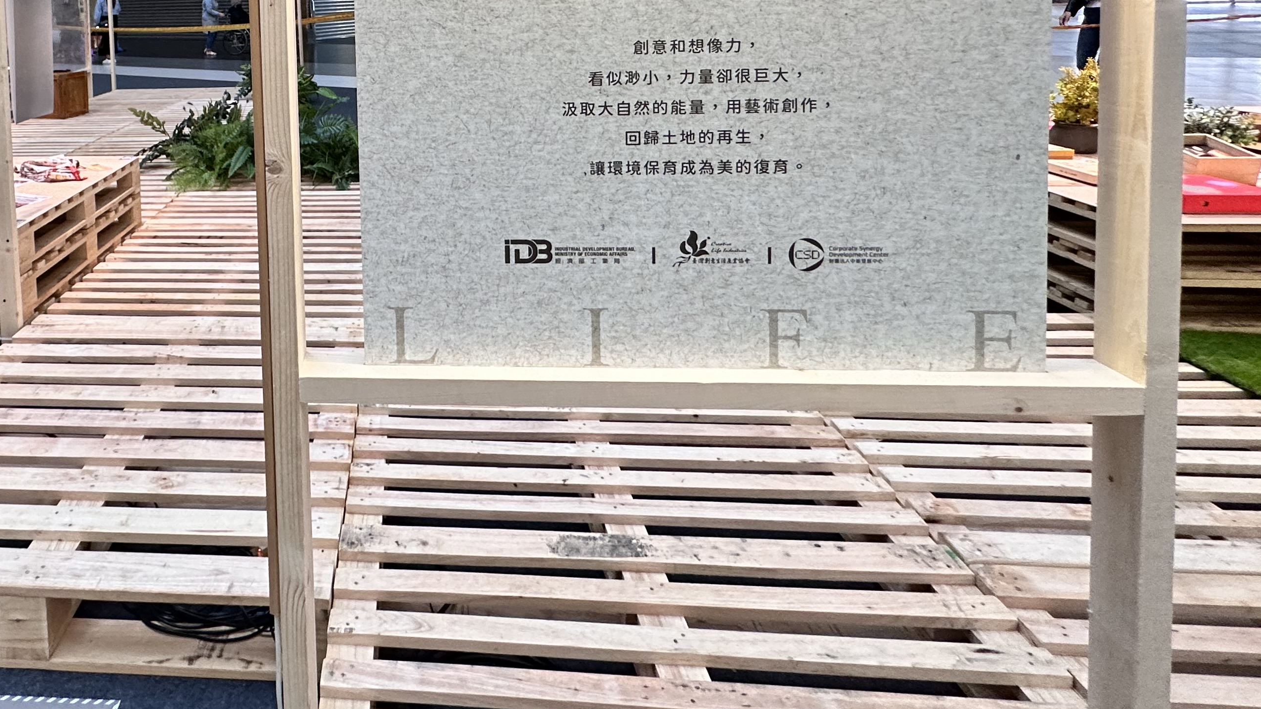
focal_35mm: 24
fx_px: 802
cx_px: 336
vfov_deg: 42.8
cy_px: 43
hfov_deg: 71.8
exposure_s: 1/60
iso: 160
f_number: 2.2
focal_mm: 2.22
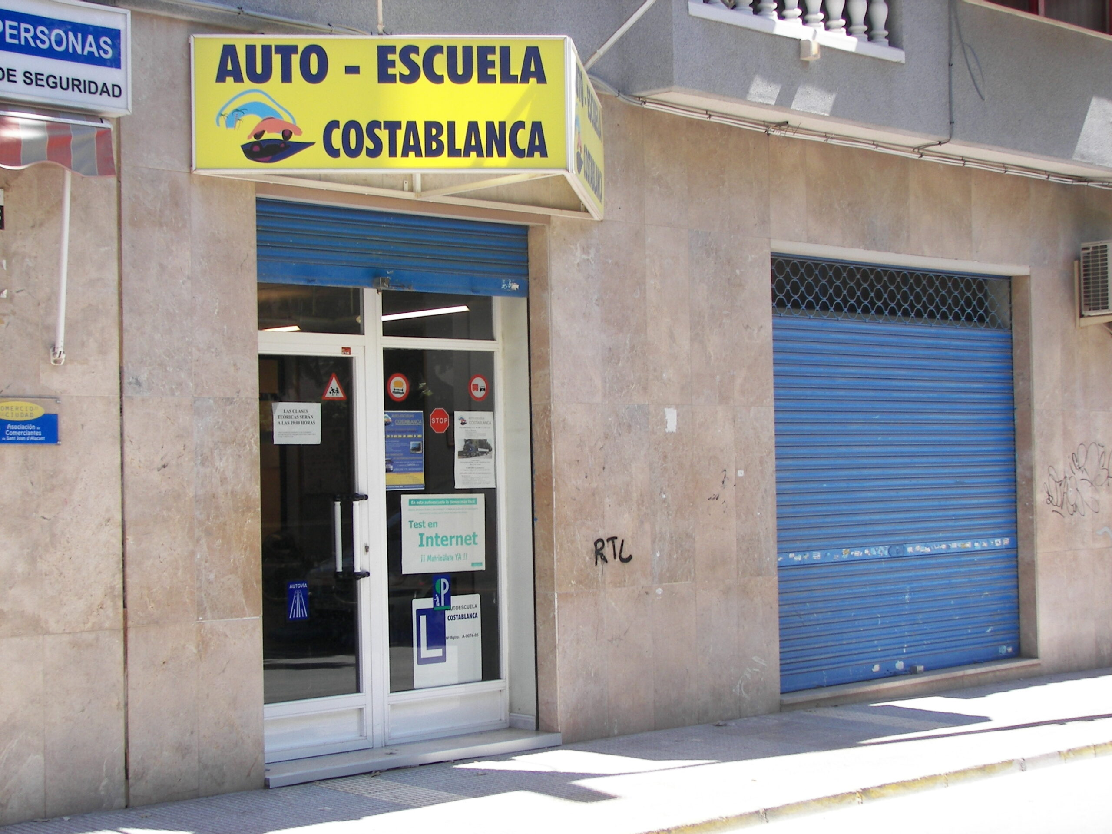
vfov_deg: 24.8
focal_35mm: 59
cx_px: 556
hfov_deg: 32.7
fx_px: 1895
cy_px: 417
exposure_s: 1/200
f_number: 2.8
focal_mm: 9.9
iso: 50
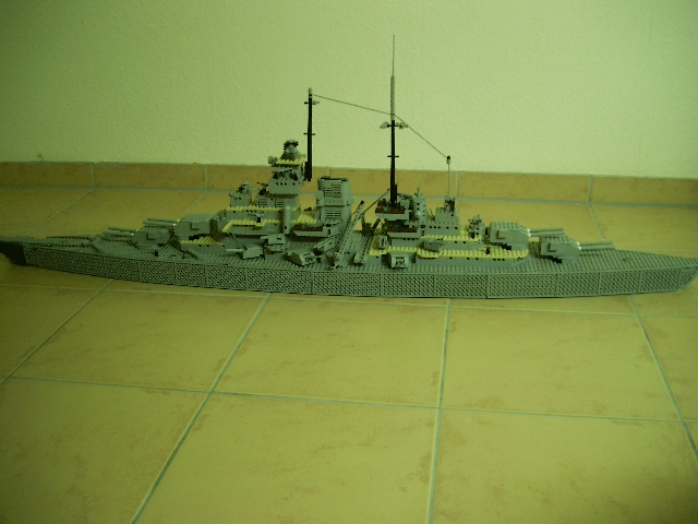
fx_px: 746
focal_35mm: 37
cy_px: 262
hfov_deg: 50.1
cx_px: 349
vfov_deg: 38.7
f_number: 2.6
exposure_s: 1/8
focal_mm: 7.6
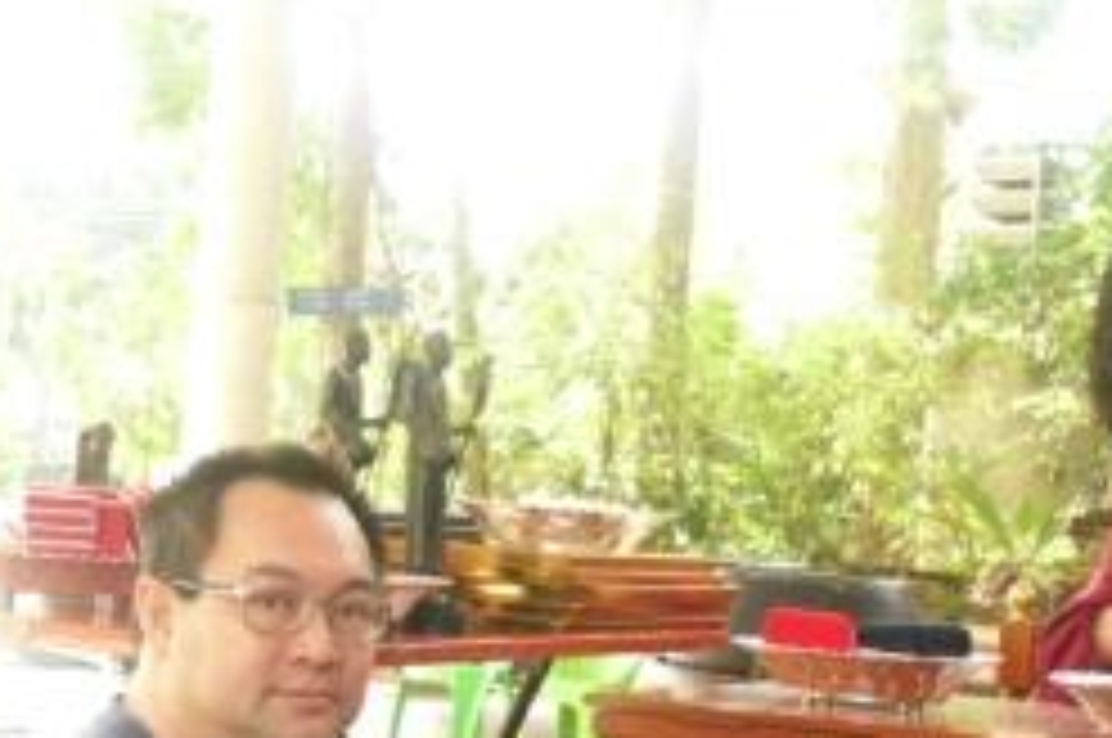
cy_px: 558
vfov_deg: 19.8
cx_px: 801
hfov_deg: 29.3
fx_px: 2098
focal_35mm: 68
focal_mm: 6.3
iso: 200
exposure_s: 1/100
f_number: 3.1
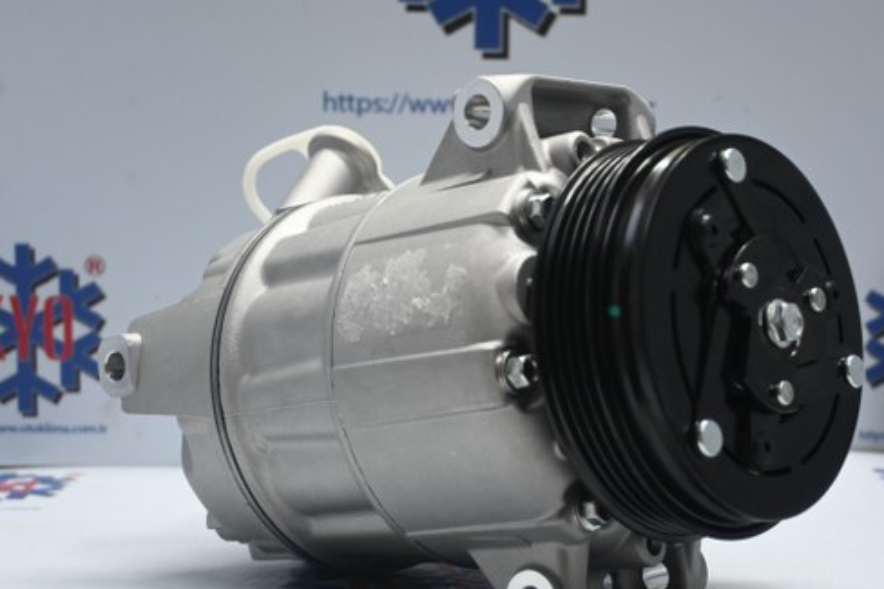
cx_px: 507
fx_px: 1586
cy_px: 337
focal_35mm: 65
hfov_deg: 31.1
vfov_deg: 21.0
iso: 1000
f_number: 5.3
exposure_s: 1/60
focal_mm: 35
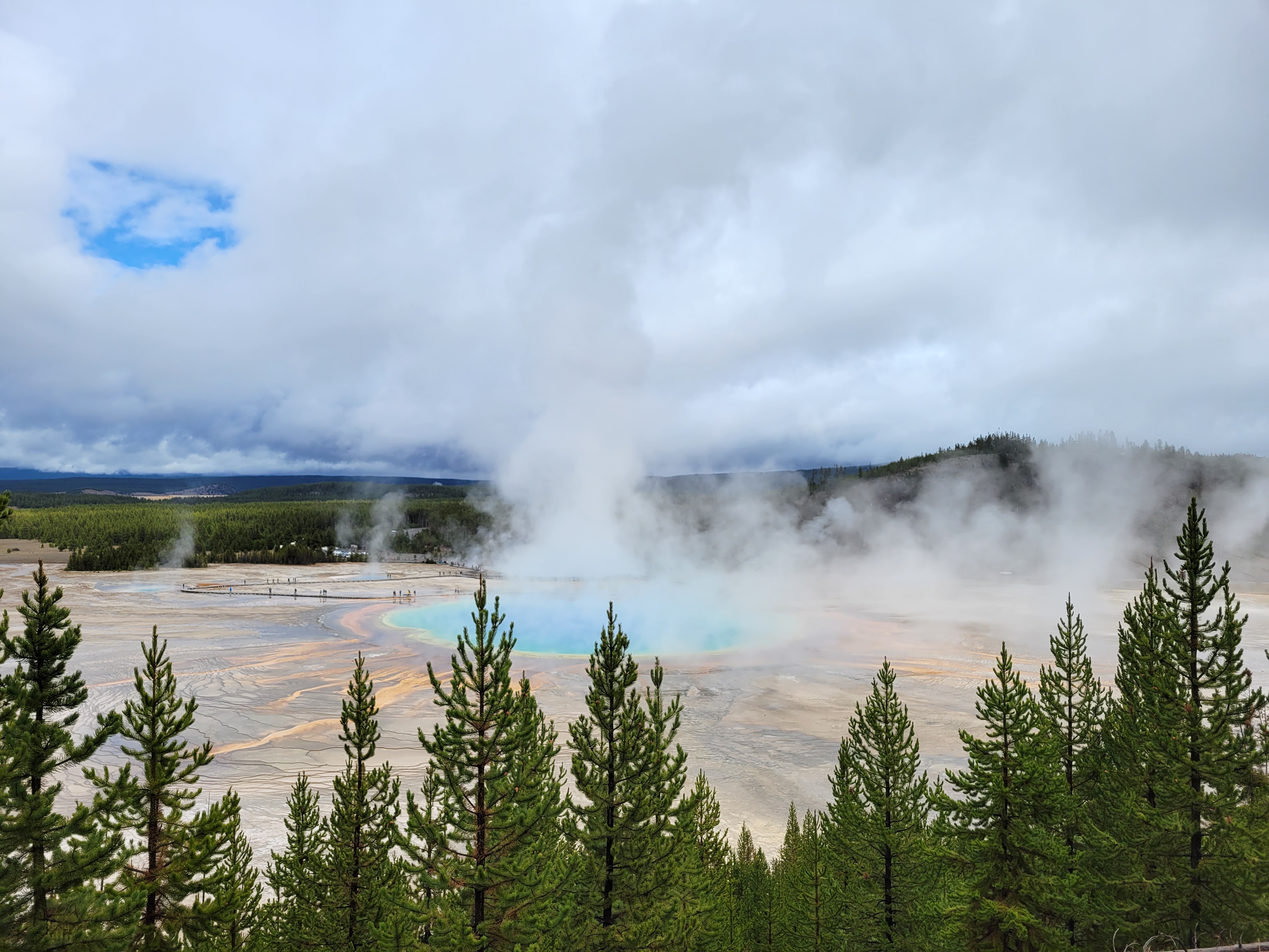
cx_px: 634
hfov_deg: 67.3
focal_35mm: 26
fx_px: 953
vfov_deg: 53.1
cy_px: 476
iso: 40
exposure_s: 1/3134
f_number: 1.8
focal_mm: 5.4
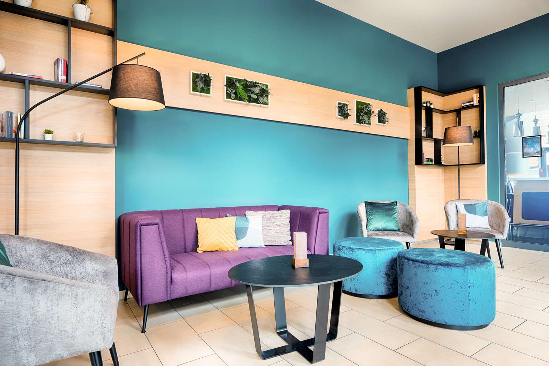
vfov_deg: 61.9
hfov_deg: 84.0
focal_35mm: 20
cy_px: 183
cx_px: 274
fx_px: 305
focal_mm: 20
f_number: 8
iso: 100
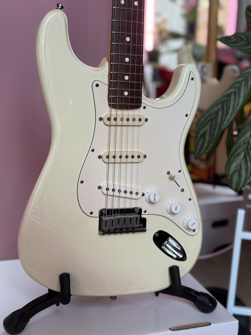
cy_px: 168
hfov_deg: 30.3
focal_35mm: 48
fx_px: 464
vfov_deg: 39.7
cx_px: 126
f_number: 1.78
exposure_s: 1/77
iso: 100
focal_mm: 6.76
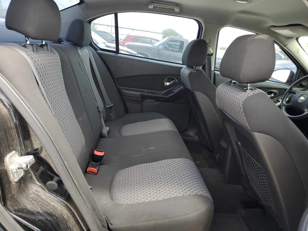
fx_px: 231
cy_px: 116
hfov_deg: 67.3
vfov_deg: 53.1
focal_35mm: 26
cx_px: 154
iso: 50
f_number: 1.5
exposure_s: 1/147
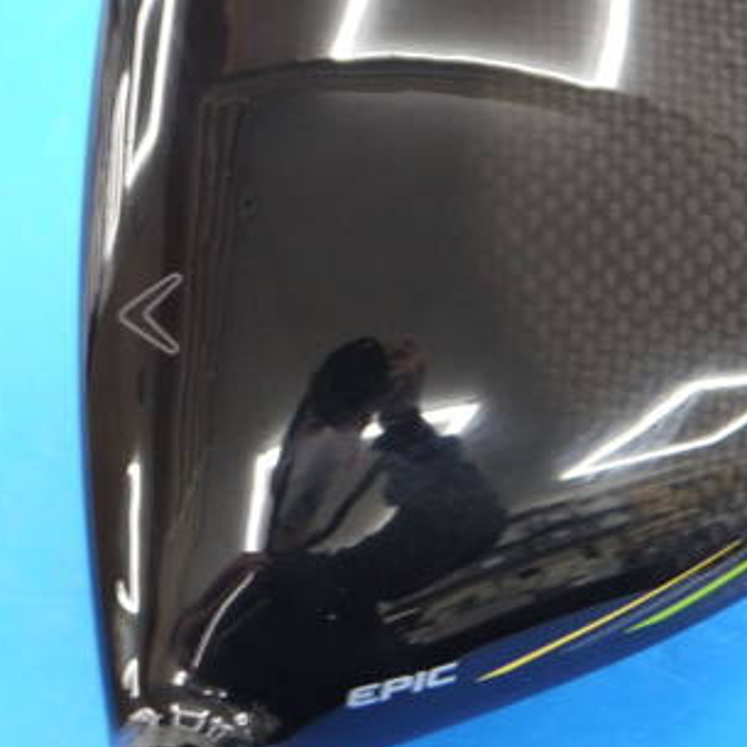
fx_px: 3809
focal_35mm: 156
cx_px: 453
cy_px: 274
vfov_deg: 11.2
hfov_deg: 11.2
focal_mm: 42
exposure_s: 1/50
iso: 800
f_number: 5.6
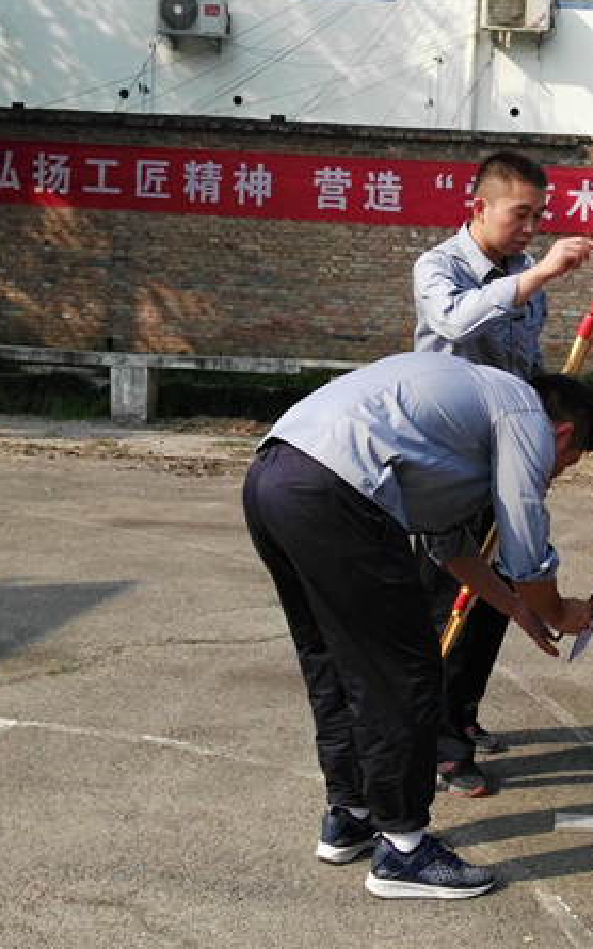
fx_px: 1035
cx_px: 480
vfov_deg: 49.3
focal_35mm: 40
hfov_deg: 31.1
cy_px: 473
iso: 64
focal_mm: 2.96
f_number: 2
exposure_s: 1/1517
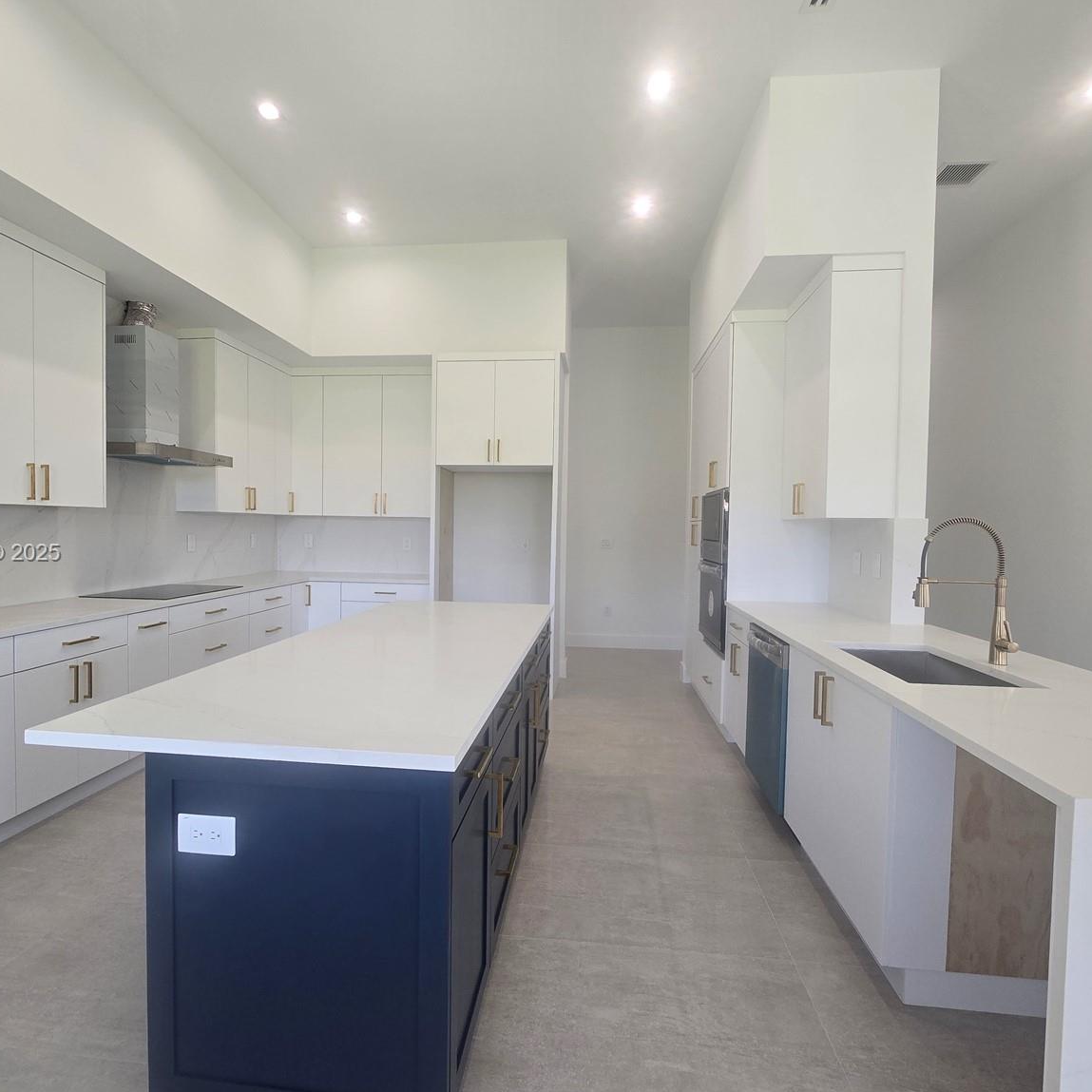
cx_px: 525
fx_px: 571
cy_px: 554
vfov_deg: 87.4
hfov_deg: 87.4
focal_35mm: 16
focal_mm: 2.2
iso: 64
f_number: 2.2
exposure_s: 1/60
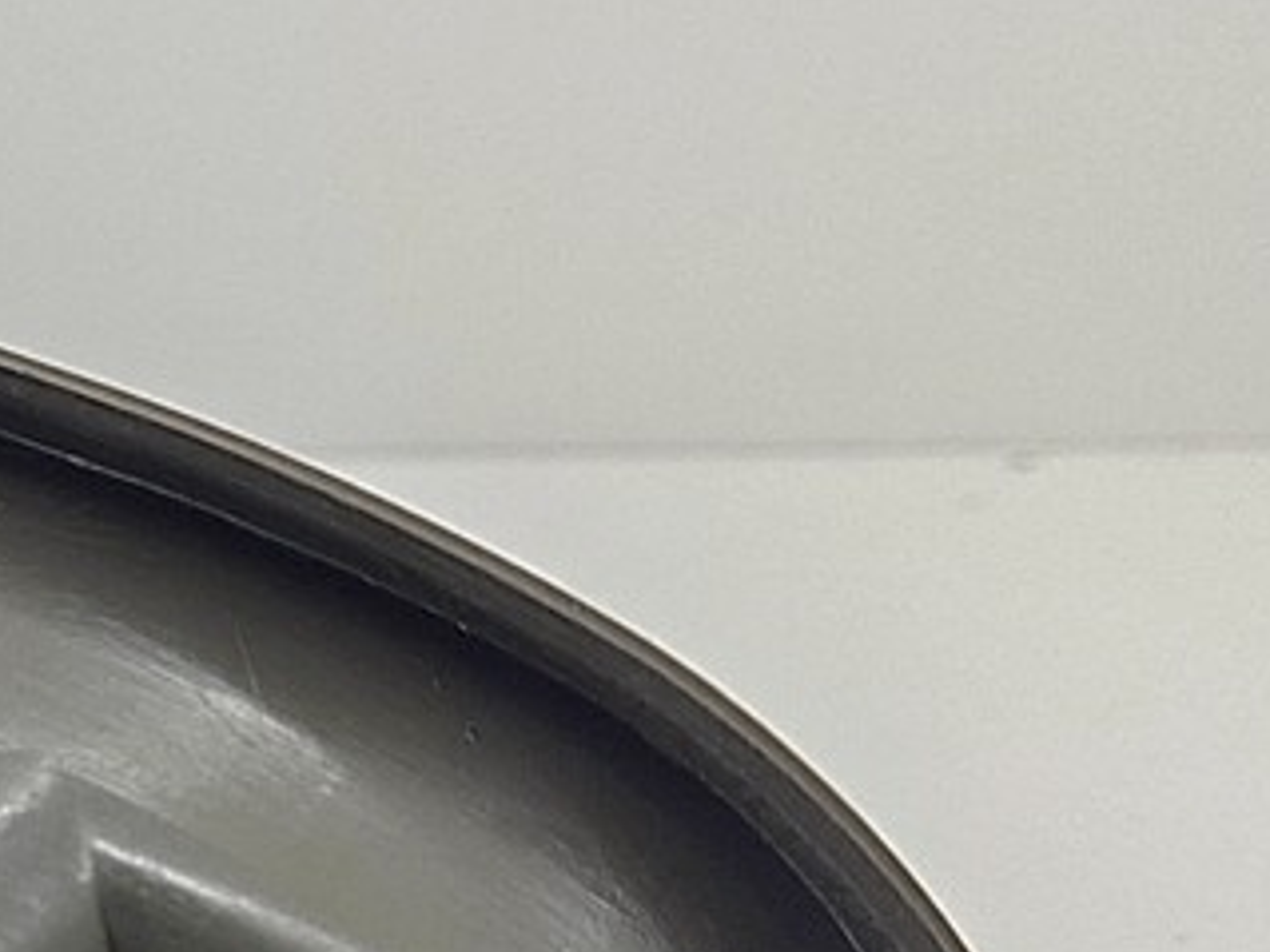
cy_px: 1034
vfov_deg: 13.7
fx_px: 3887
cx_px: -430
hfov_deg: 17.3
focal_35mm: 106
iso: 124
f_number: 1.79
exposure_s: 1/100
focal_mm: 4.74
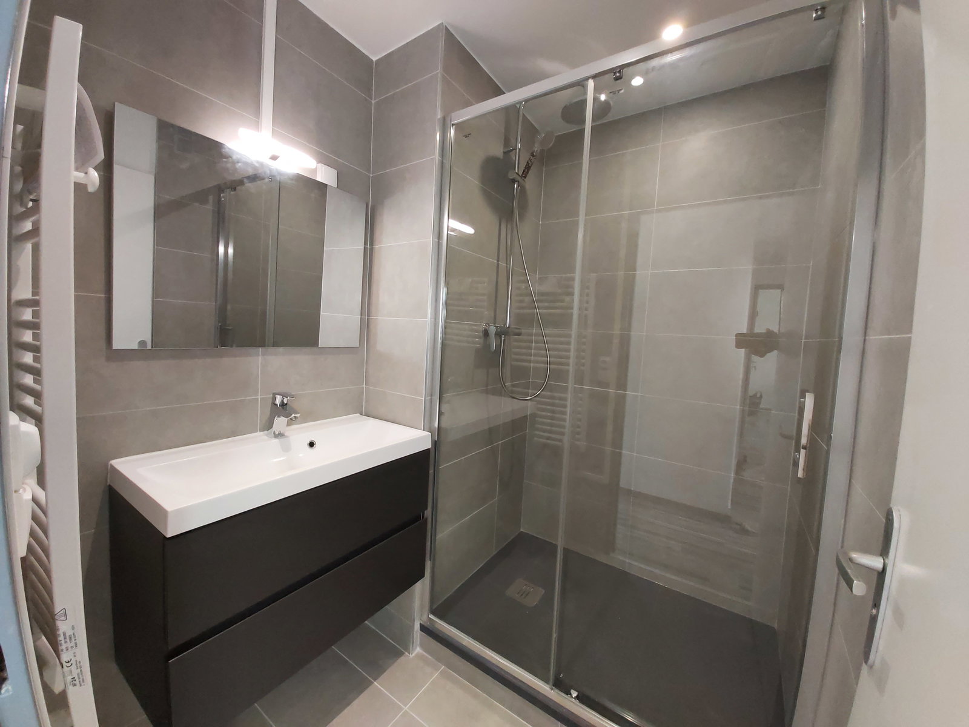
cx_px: 484
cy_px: 364
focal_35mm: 13
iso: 125
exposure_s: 1/50
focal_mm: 1.42
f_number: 2.2
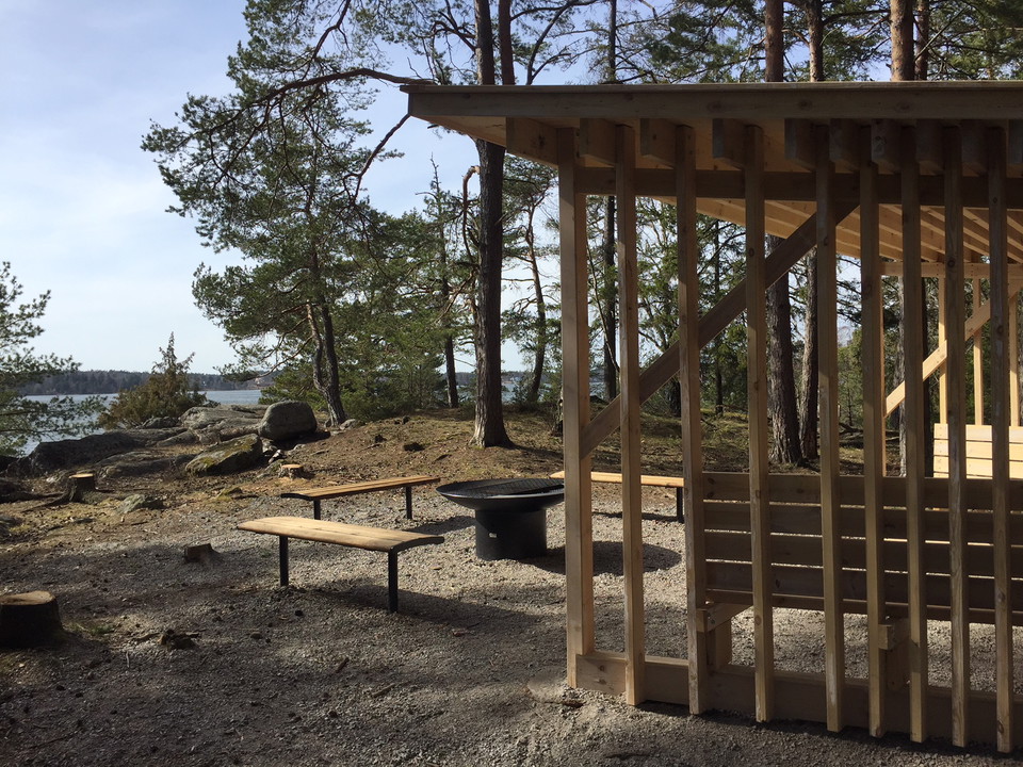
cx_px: 512
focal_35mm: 29
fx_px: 857
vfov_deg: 48.2
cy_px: 384
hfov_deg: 61.7
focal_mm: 4.15
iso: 32
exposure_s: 1/1412
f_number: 2.2
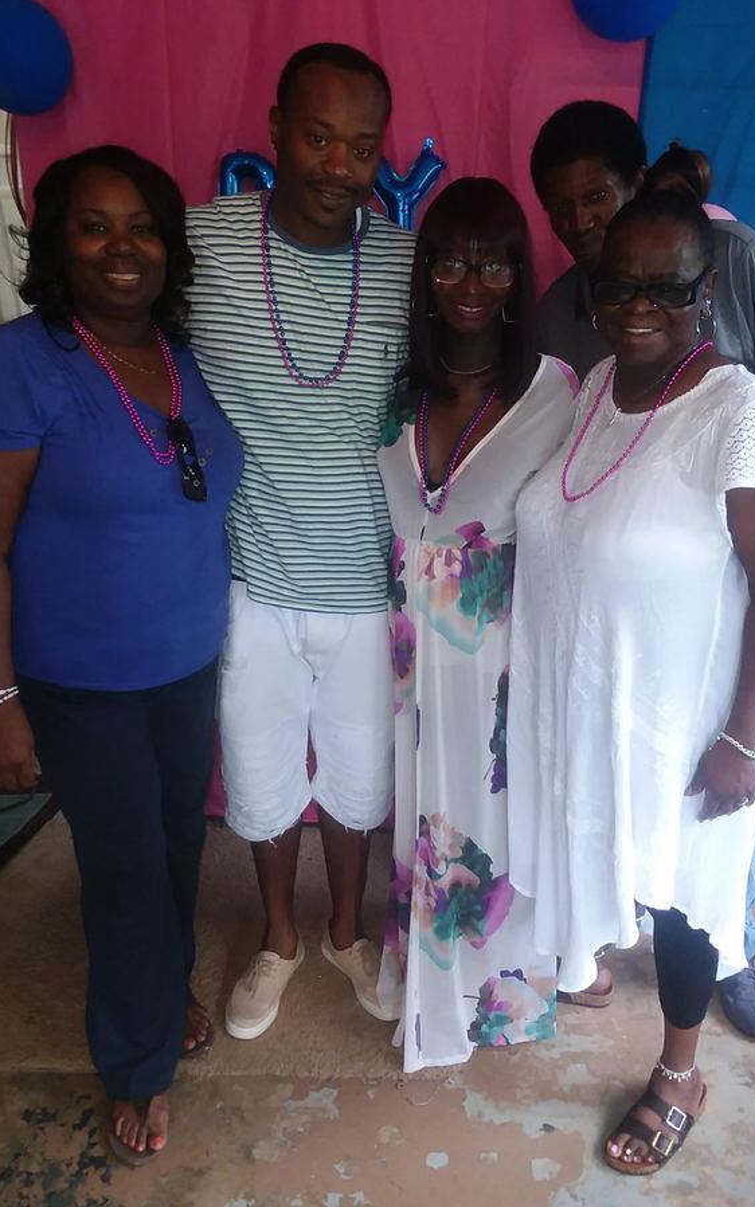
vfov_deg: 61.2
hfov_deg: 40.6
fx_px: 1020
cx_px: 391
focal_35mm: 31
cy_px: 606
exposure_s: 1/30
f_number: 1.9
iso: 100
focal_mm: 2.47
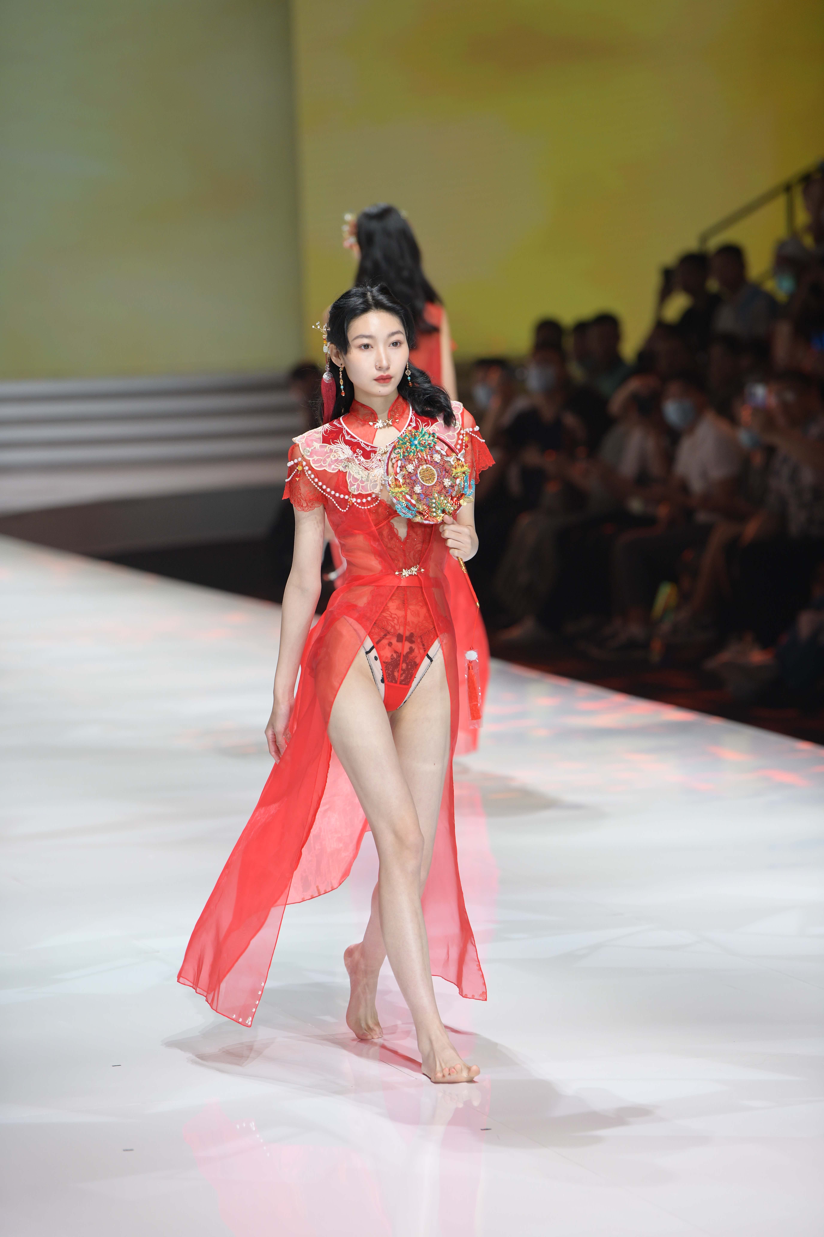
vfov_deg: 11.1
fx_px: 6351
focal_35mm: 185
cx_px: 412
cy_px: 618
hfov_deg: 7.4
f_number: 3.5
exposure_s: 1/400
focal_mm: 185
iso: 640
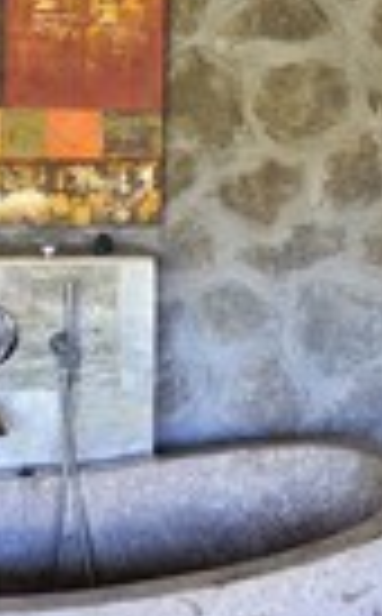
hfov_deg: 17.5
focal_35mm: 72
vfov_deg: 28.5
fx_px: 1206
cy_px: 234
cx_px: -9
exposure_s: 1/60
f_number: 4.5
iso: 800
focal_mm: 23
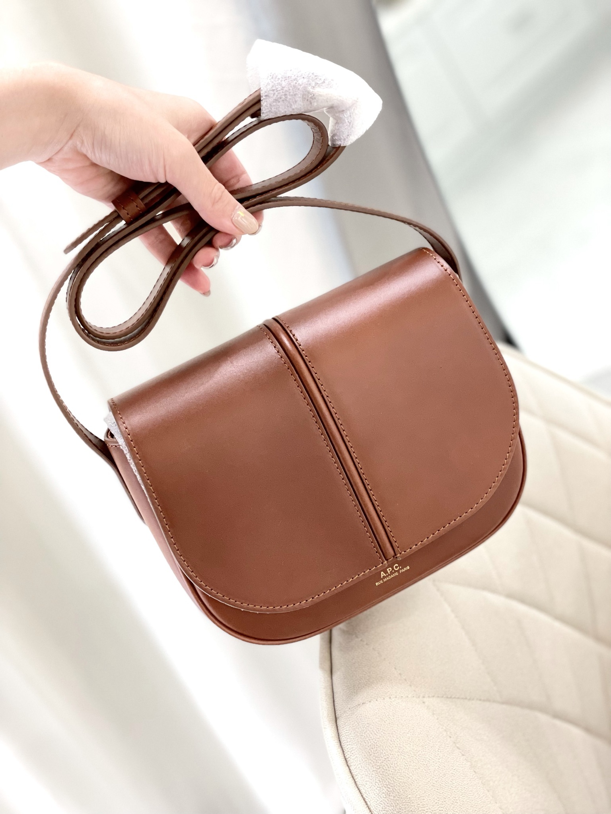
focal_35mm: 52
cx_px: 306
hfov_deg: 28.0
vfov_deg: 36.8
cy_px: 407
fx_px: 1224
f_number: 2
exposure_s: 1/100
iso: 250
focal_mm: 6
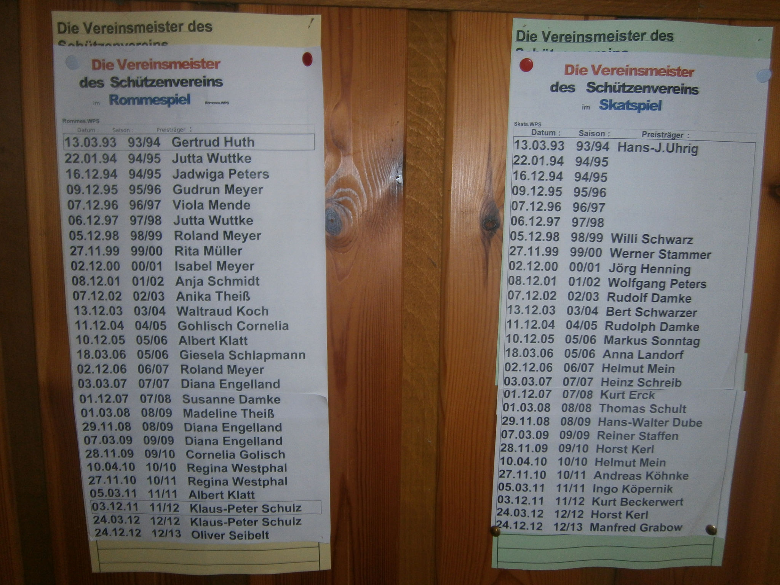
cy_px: 292
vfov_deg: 53.1
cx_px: 390
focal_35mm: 26
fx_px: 586
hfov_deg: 67.3
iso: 125
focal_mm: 4.7
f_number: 2.8
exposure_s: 1/30
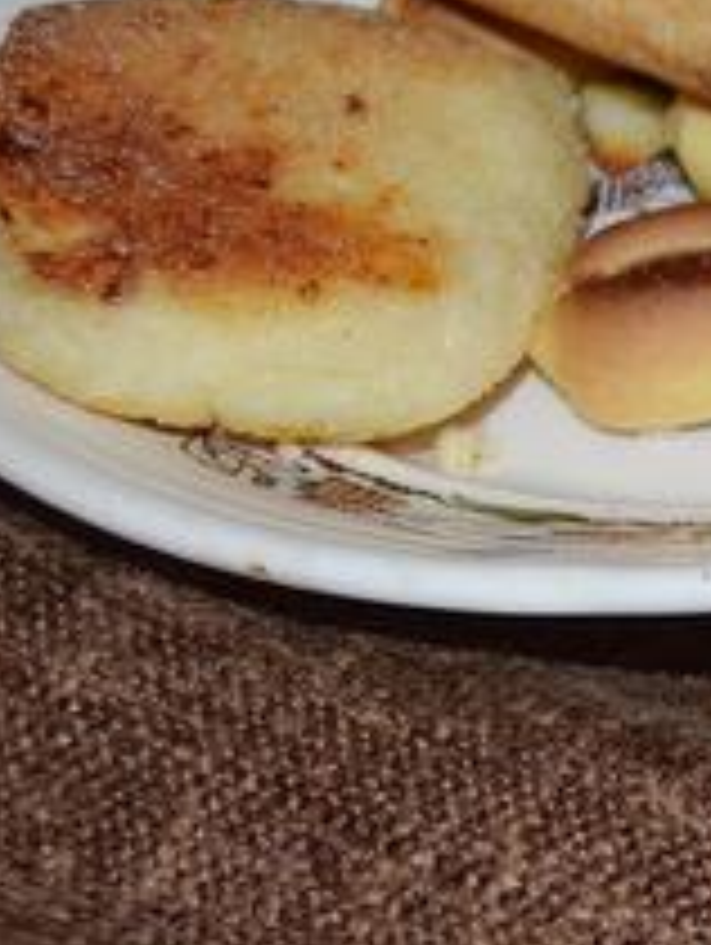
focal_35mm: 192
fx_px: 5248
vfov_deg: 10.2
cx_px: 1876
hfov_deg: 7.2
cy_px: 824
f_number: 4.8
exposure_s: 1/60
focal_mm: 32
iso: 1250
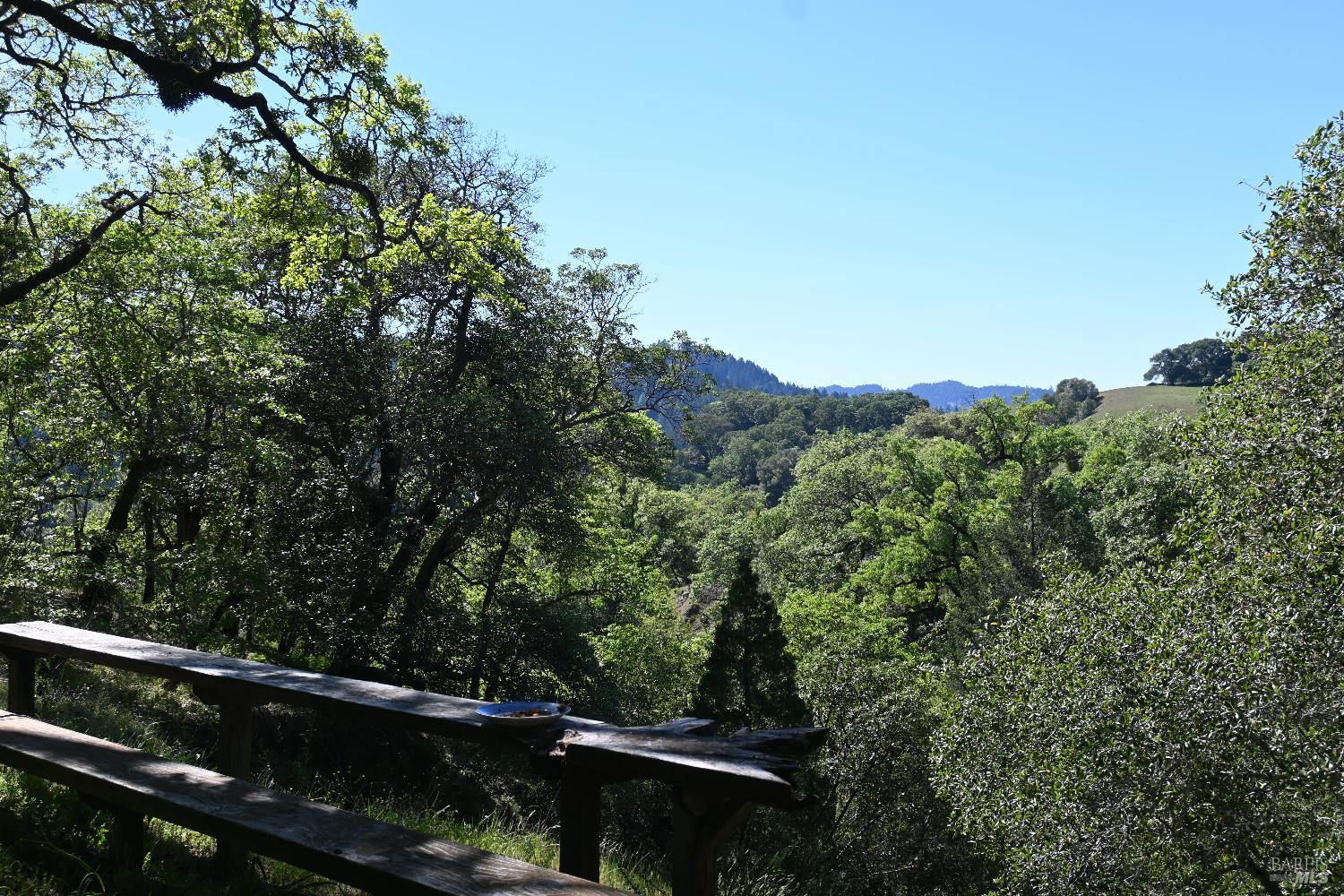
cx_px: 672
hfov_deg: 52.2
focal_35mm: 37
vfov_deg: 36.2
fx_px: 1372
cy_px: 448
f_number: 5.6
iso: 100
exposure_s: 1/320
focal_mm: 24.5
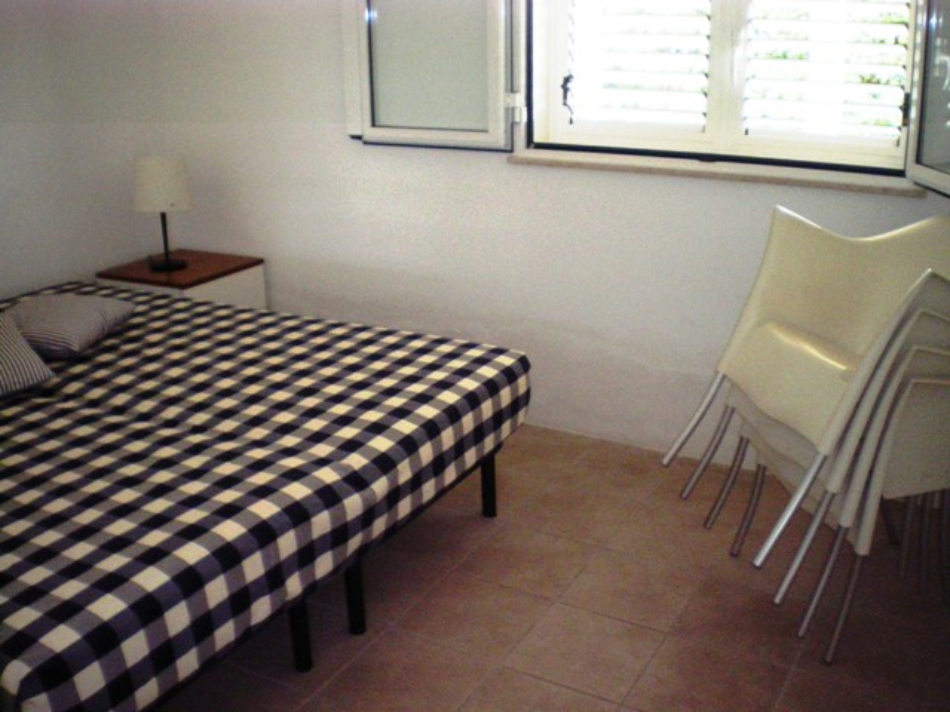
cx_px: 475
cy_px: 356
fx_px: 988
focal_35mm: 36
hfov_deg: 51.4
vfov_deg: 39.7
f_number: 3.1
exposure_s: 1/50
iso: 800
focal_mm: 6.3
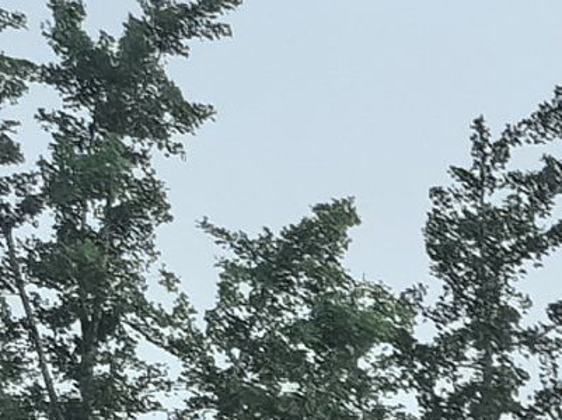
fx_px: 4866
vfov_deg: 4.8
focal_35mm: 300
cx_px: 1625
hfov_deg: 6.1
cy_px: 1054
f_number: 2
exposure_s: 1/1667
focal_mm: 5.75
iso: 50
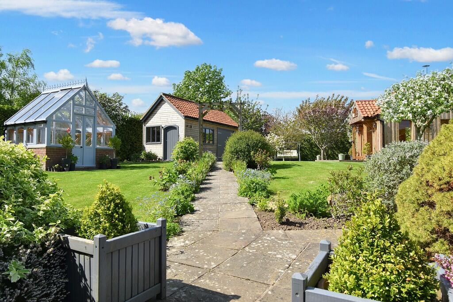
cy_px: 151
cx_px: 226
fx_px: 283
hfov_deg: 77.3
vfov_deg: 56.2
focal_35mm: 22
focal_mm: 15
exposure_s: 1/250
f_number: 8
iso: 100
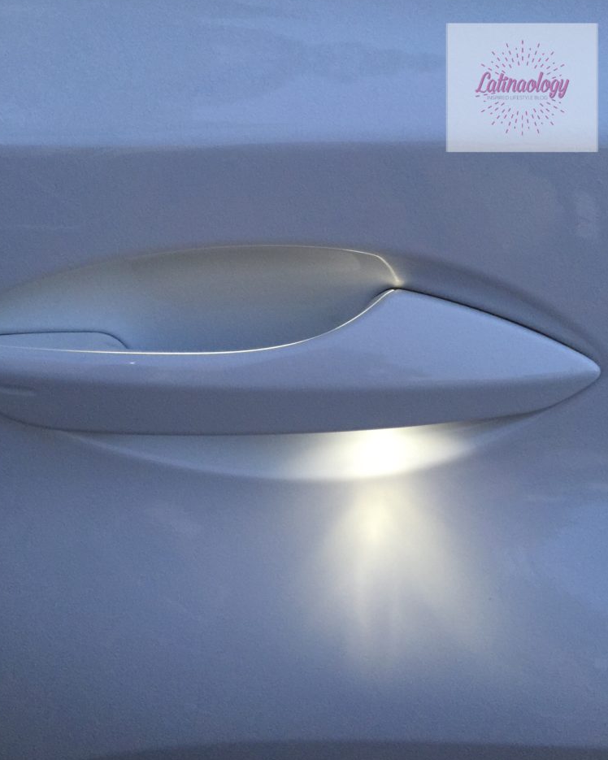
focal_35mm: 31
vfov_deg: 57.1
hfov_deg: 47.1
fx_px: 697
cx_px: 302
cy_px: 405
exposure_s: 1/4
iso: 80
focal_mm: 4.15
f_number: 2.2
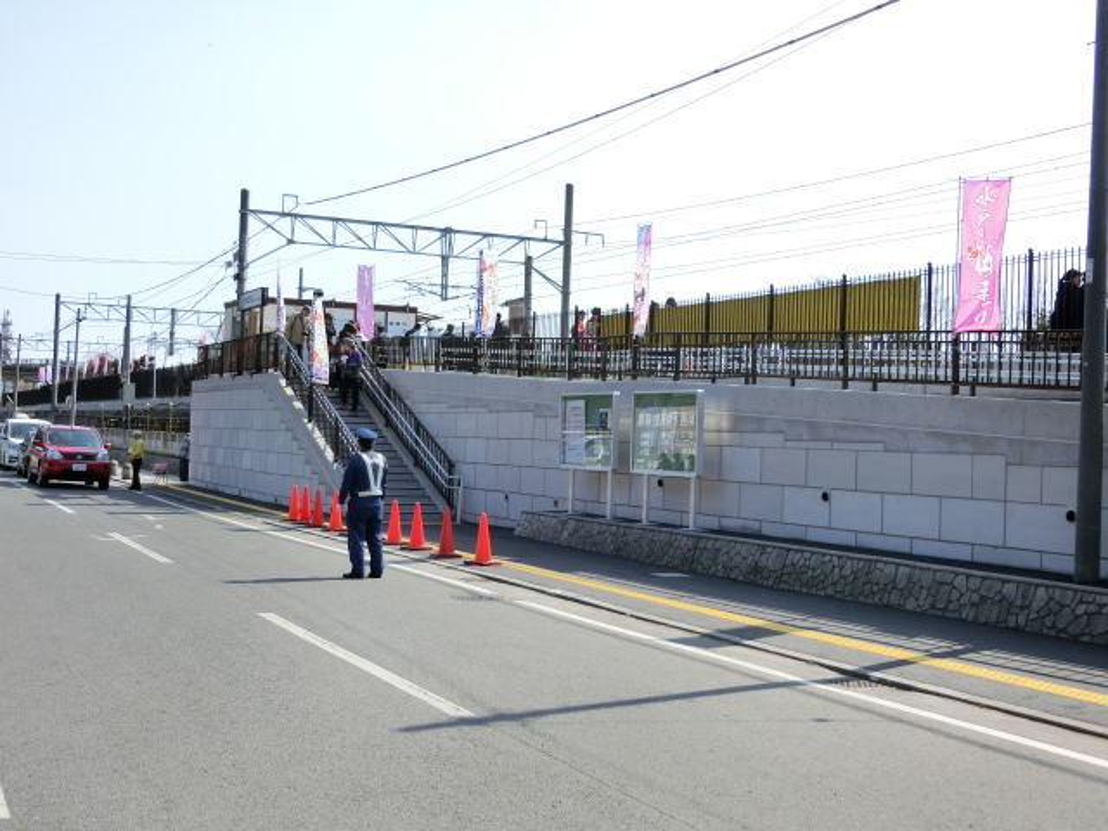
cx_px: 554
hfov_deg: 42.1
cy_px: 416
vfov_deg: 32.2
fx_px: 1440
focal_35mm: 45
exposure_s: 1/500
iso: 80
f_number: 4.4
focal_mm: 8
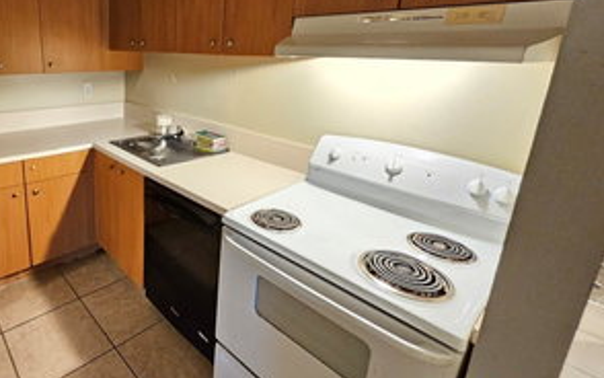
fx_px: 329
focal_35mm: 20
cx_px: 172
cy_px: 136
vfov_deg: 58.7
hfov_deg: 80.2
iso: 500
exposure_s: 1/30
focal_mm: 1.74
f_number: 2.2
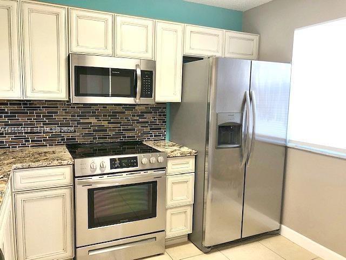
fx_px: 280
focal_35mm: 28
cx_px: 173
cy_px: 130
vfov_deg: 49.7
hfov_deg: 63.4
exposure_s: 1/30
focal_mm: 3.99
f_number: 1.8
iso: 32
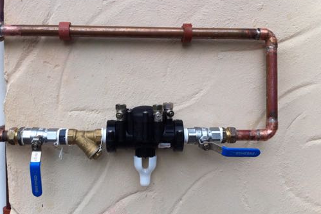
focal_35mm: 39
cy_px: 109
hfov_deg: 49.5
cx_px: 154
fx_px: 348
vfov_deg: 34.2
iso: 100
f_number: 2.8
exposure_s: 1/120
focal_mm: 3.85
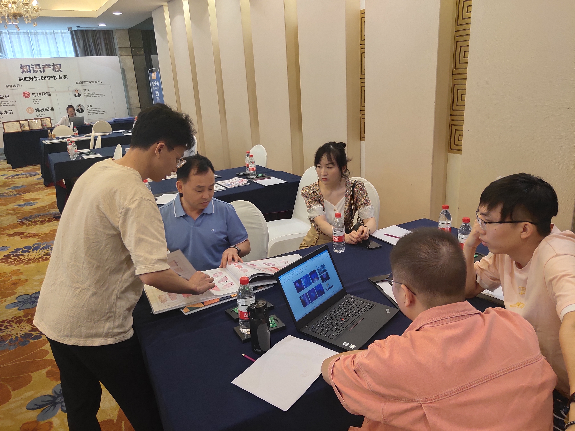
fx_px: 482
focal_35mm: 29
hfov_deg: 61.7
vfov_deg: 48.2
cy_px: 216
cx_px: 288
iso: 255
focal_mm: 4.27
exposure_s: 1/100
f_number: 1.8
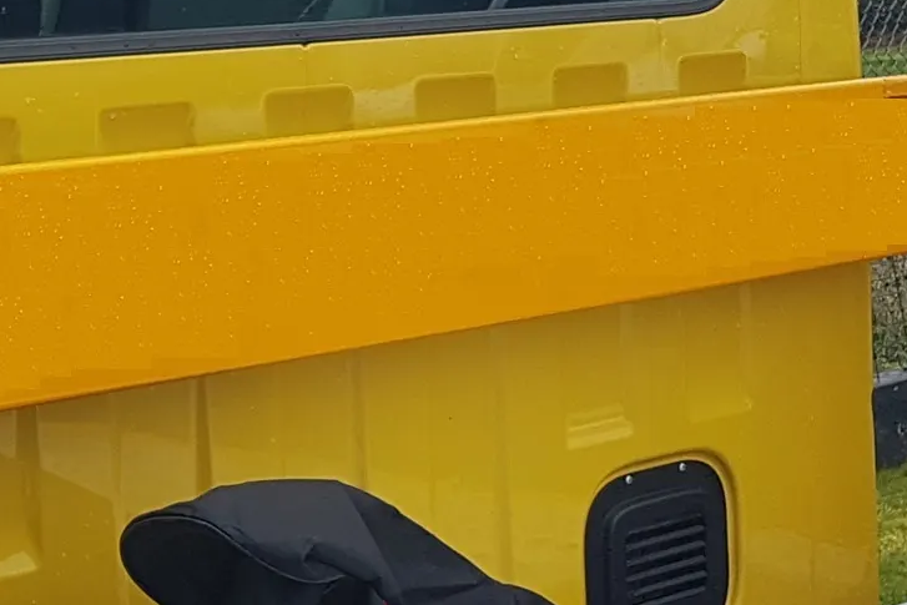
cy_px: 240
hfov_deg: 21.5
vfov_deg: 15.2
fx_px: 2268
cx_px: -69
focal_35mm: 90
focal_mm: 4.2
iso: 40
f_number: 1.7
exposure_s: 1/164
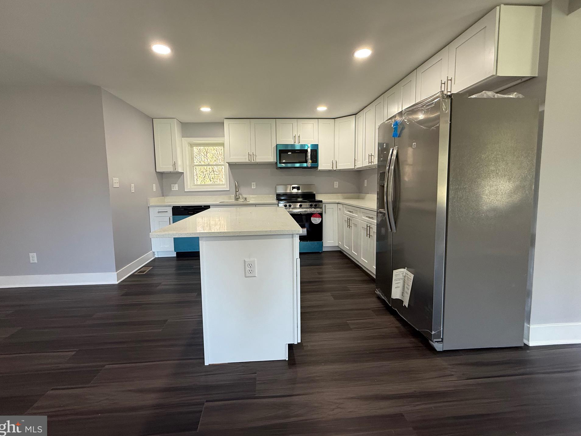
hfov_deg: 98.1
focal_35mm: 15
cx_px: 282
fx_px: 252
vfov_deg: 81.7
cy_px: 207
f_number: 2.2
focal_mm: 2.22
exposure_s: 1/120
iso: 200
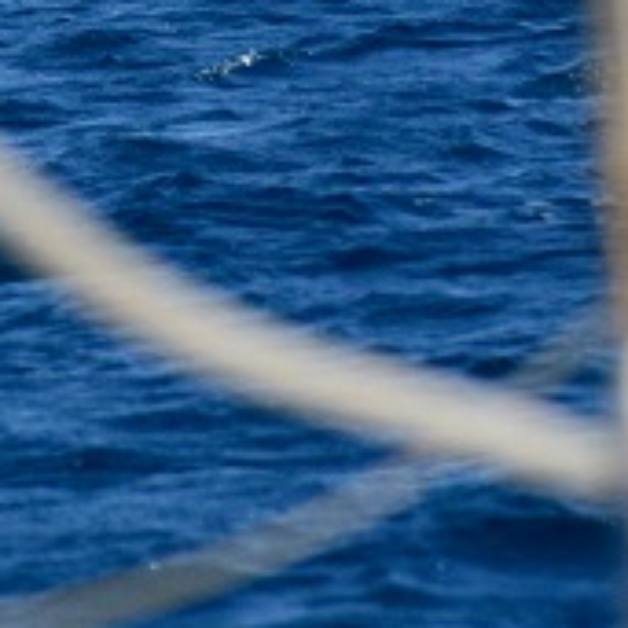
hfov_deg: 2.3
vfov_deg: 2.3
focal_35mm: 760
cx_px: -28
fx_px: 15599
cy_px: -406
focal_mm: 102
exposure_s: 1/8000
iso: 720
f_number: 4.5
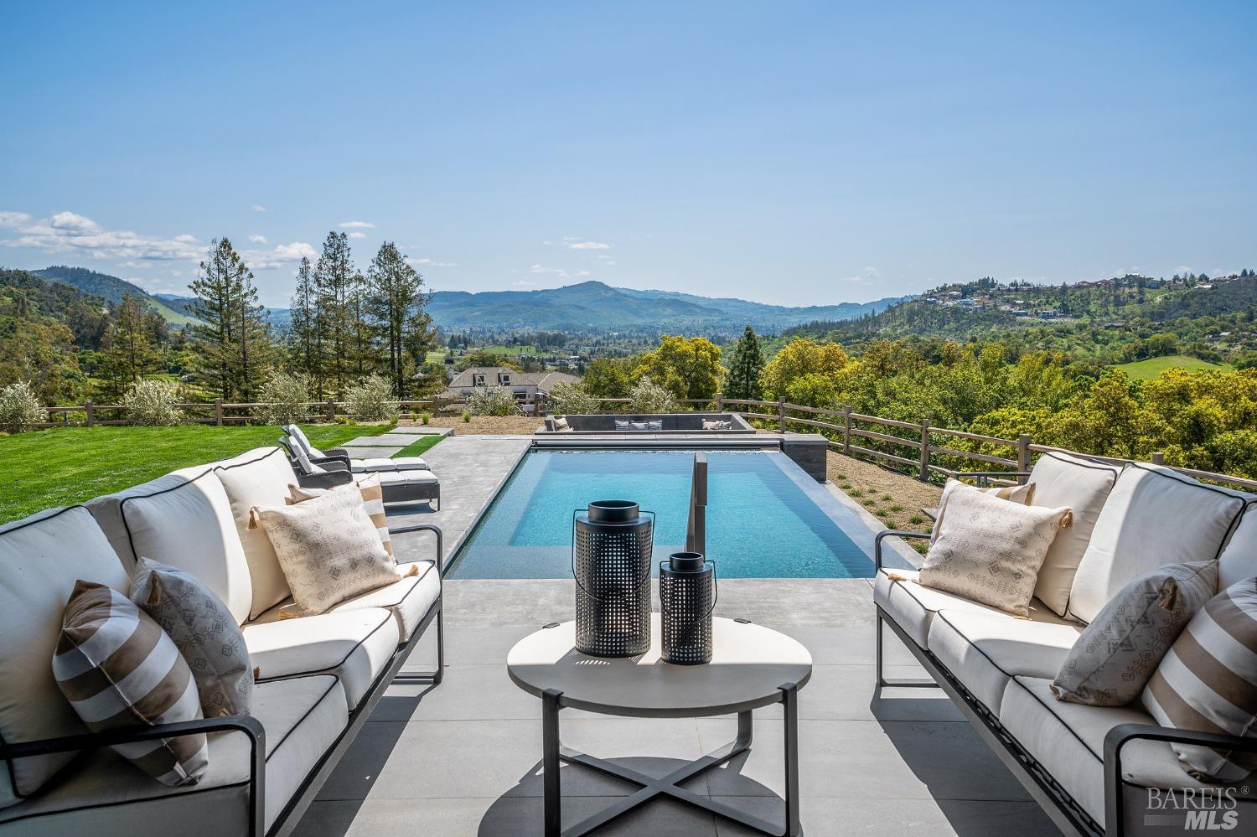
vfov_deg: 43.6
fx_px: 1047
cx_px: 628
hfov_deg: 61.9
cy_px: 418
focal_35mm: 30
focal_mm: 30
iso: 100
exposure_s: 1/320
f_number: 8
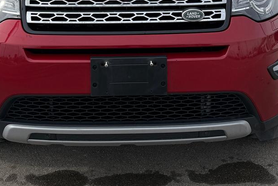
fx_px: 402
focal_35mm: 52
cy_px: -21
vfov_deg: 24.2
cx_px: 136
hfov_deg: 38.2
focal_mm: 6.76
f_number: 1.78
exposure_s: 1/6711
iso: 80
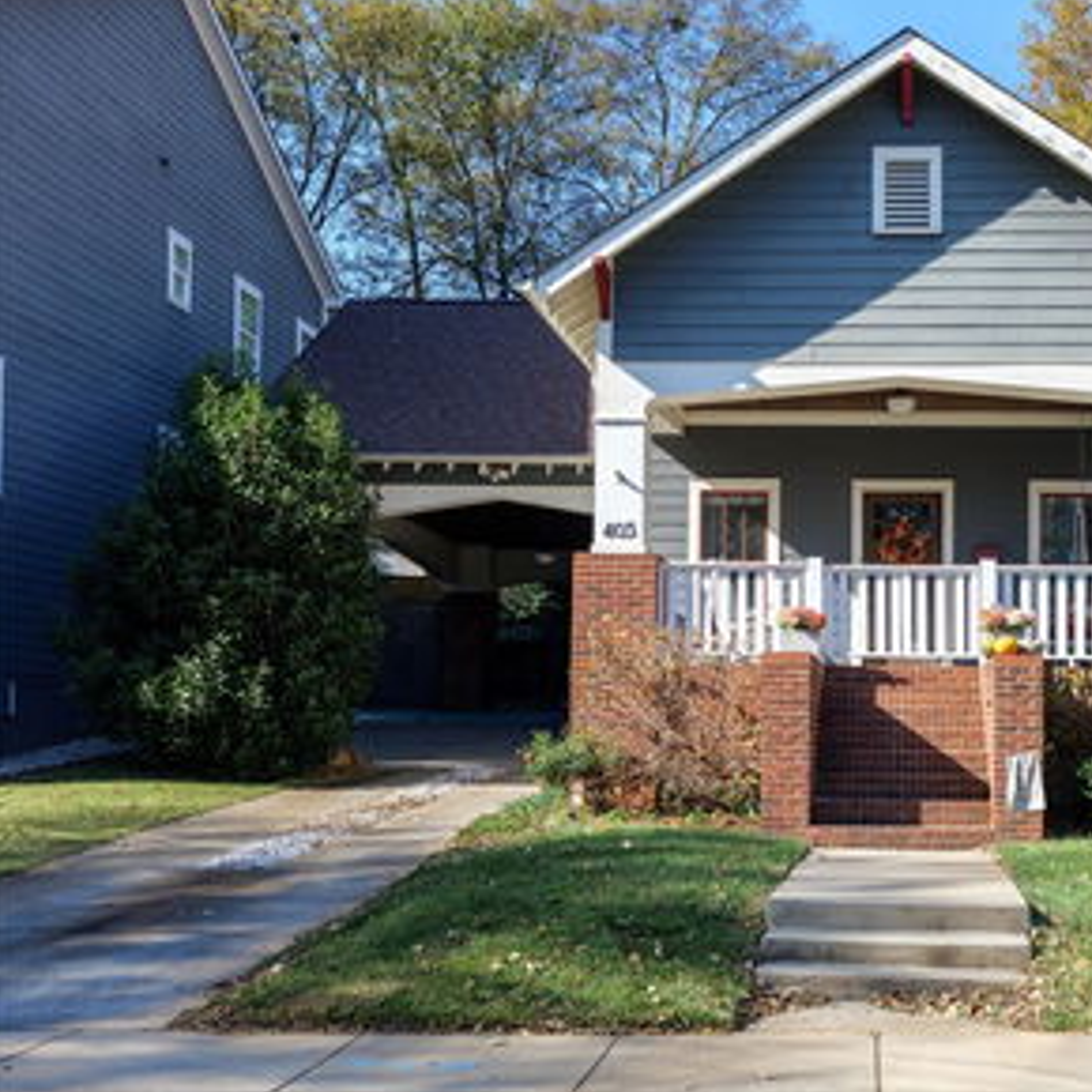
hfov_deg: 37.7
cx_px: 956
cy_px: 533
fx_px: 1499
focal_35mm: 42
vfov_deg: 40.0
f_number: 8
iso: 100
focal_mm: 28
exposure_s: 1/100
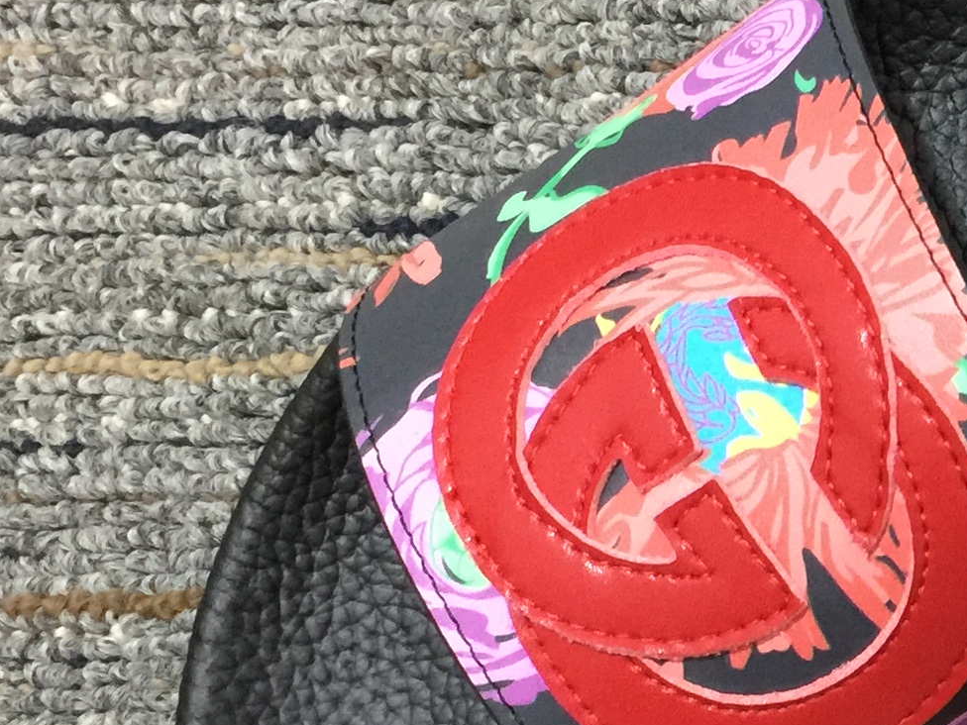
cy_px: 645
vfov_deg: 15.1
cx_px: 1203
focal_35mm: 97
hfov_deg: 19.0
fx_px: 2710
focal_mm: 4.15
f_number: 2.2
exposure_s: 1/17
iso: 125
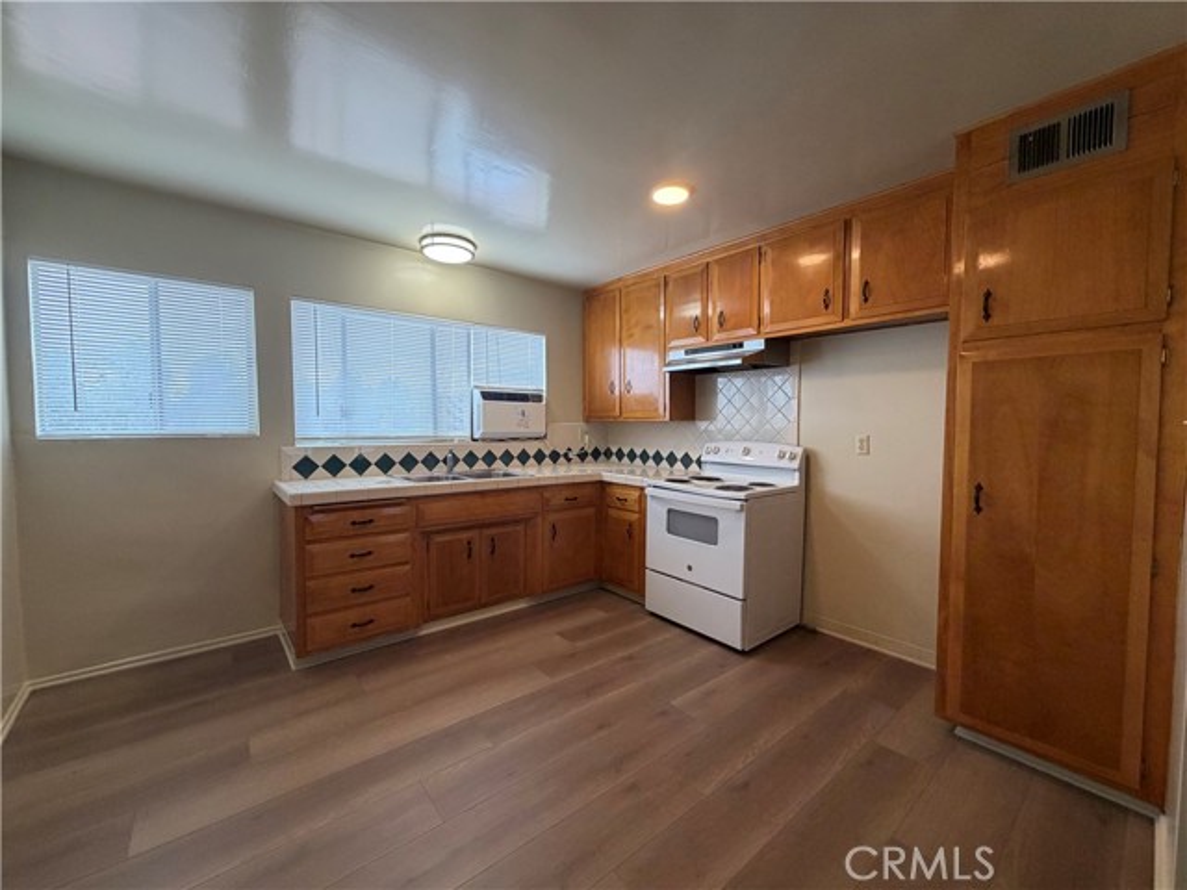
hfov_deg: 102.1
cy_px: 445
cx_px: 594
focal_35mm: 14
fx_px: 480
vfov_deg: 85.7
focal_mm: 2.22
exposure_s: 1/120
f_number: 2.2
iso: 200
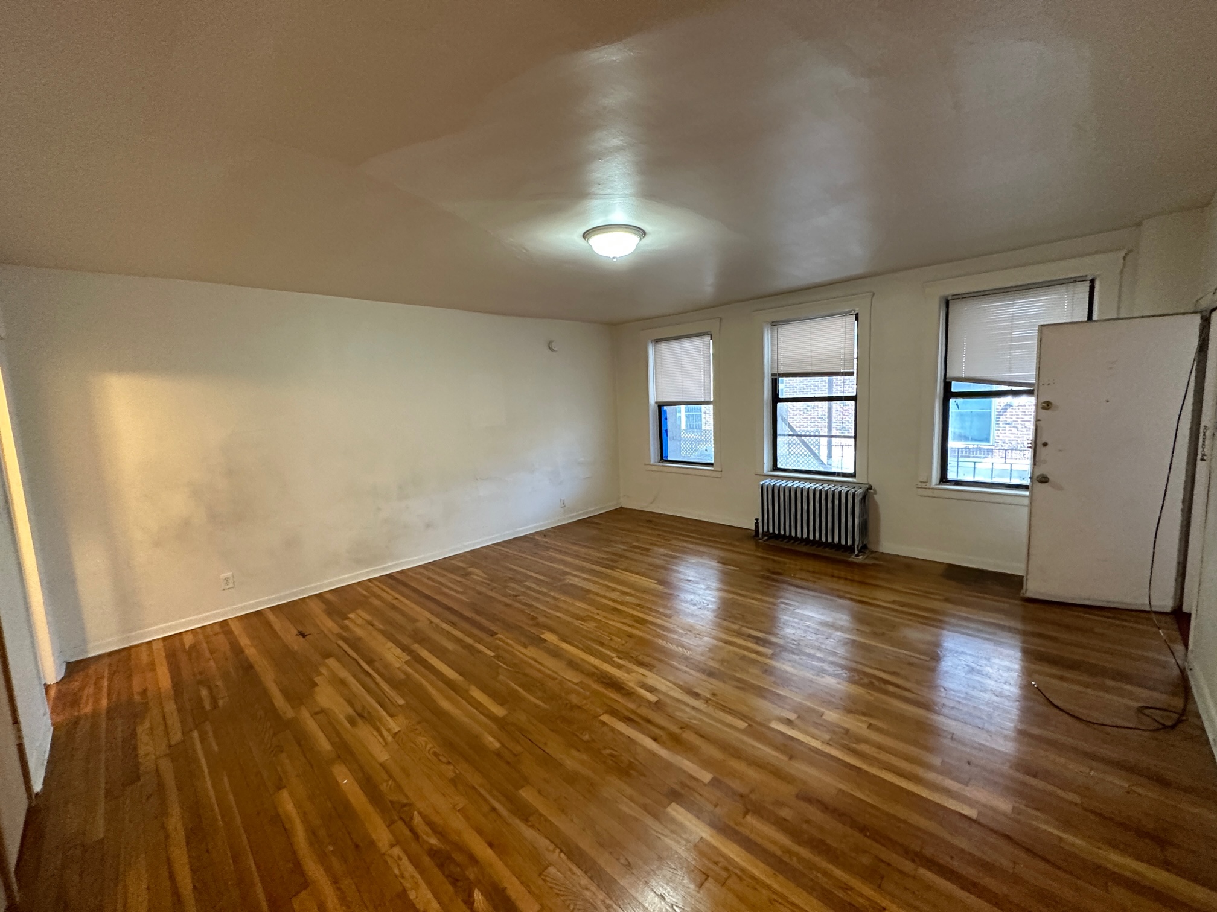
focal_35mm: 14
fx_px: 492
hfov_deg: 102.1
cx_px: 608
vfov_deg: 85.7
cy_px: 456
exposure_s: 1/60
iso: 400
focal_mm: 2.22
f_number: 2.2
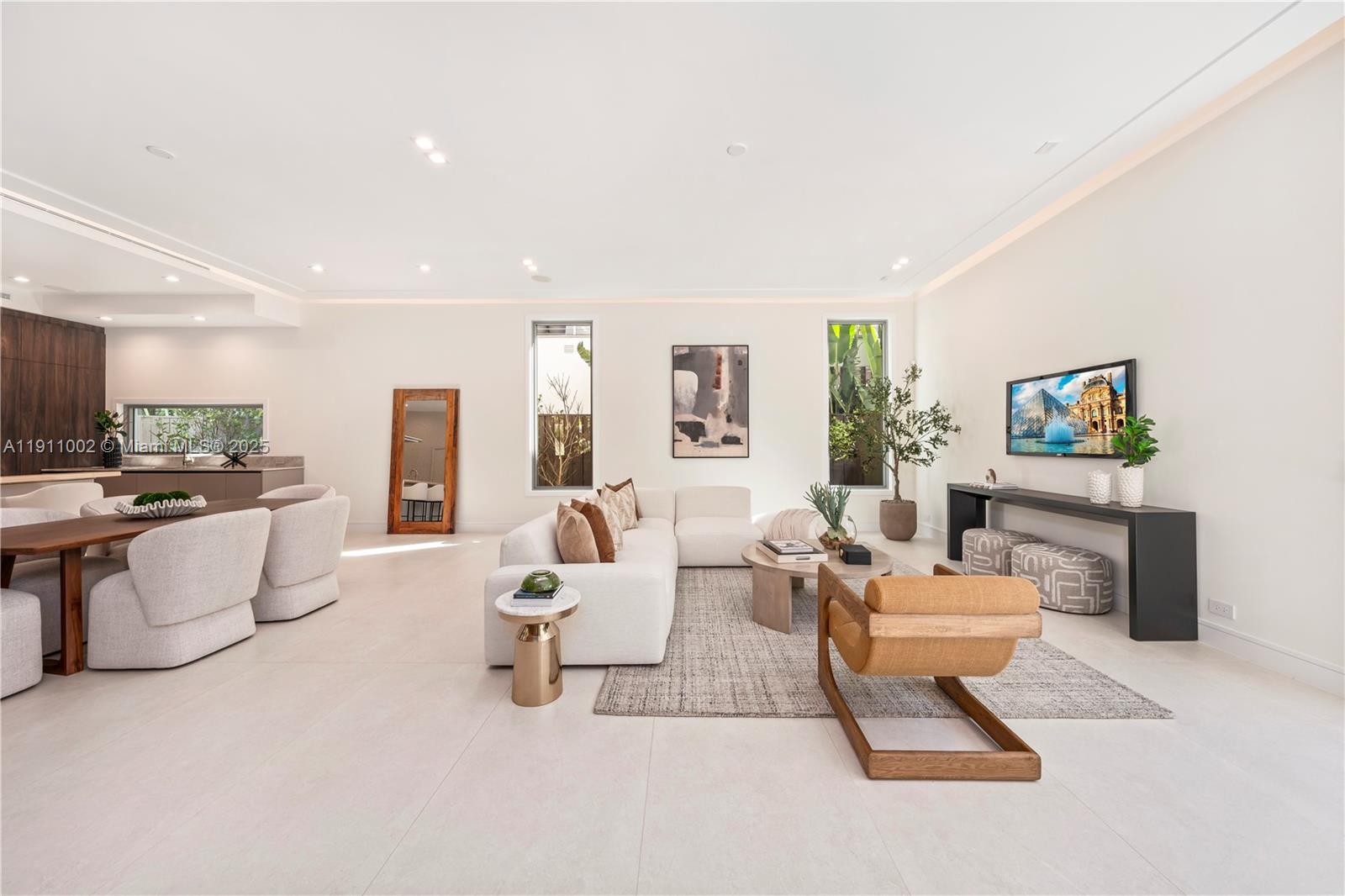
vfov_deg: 90.0
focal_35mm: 12
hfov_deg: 112.6
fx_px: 448
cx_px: 672
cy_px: 448
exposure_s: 1/10
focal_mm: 12
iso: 320
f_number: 11
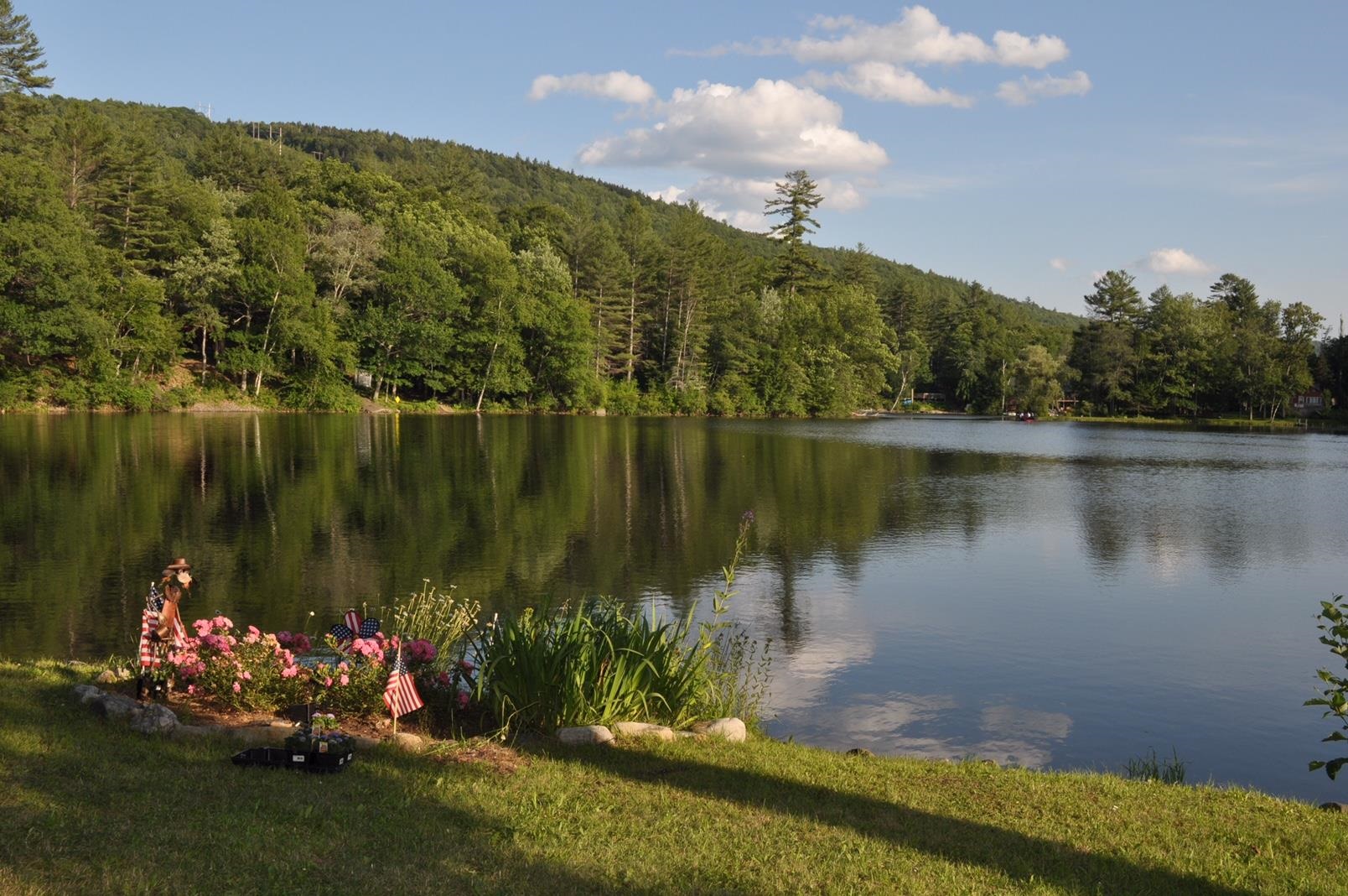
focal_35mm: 36
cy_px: 448
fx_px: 1346
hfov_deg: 53.2
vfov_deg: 36.8
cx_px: 674
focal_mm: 24
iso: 200
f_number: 11
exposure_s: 1/200
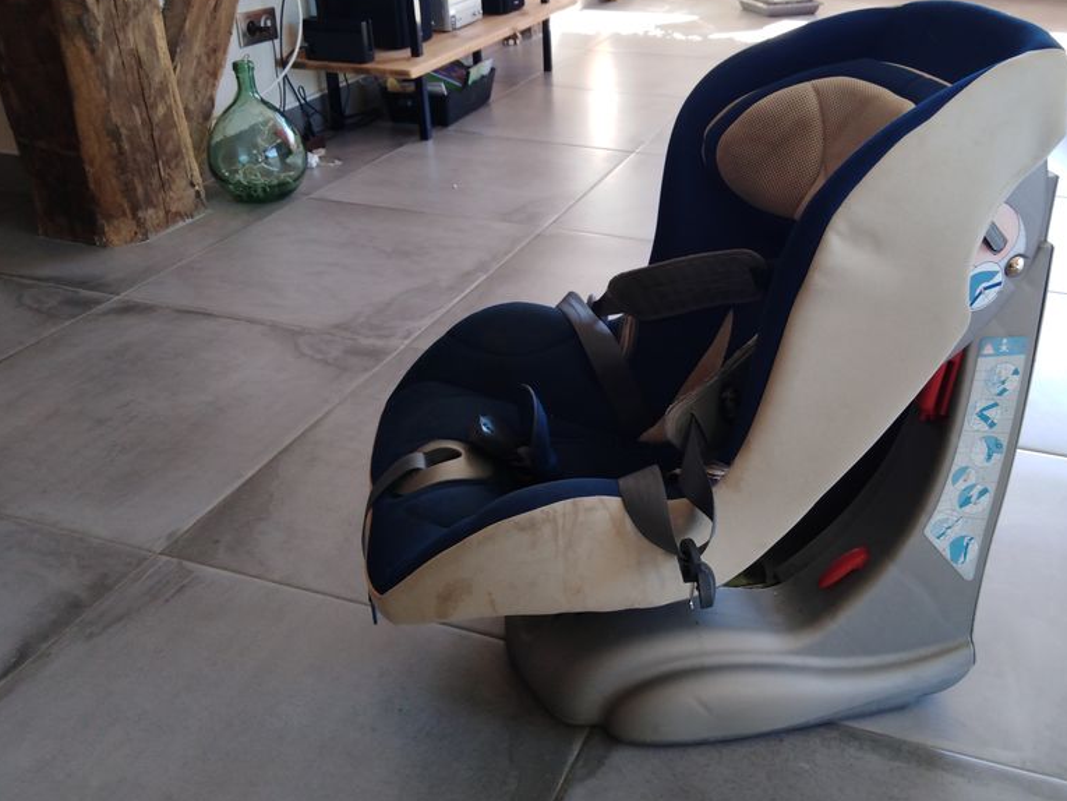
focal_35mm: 34
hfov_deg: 53.5
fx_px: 1048
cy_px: 368
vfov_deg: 41.8
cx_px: 646
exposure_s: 1/40
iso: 110
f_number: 2.2
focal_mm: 3.46
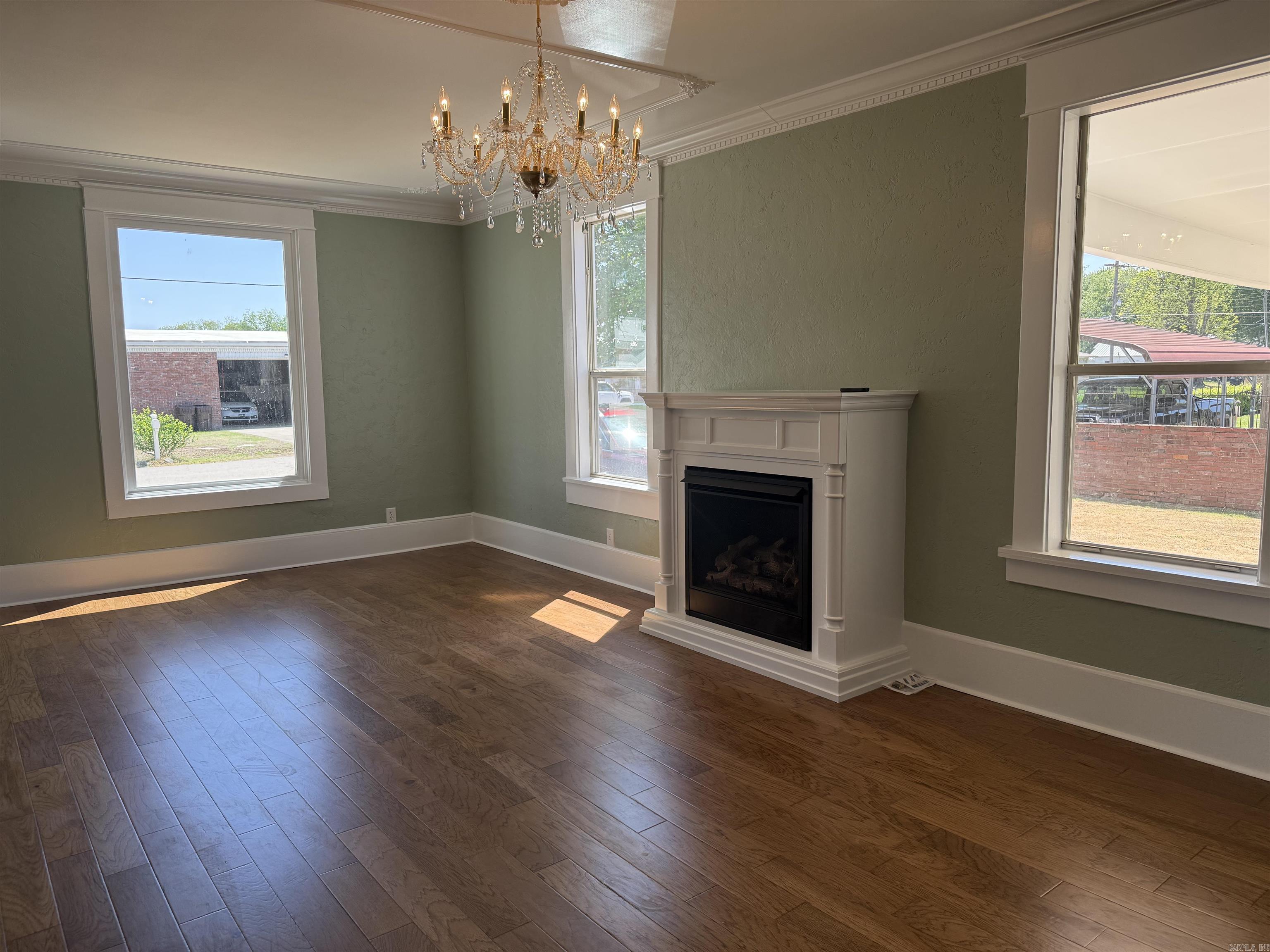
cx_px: 635
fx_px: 881
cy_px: 476
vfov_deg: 56.8
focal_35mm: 24
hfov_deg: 71.6
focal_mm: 6.76
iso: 100
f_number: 1.78
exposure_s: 1/528
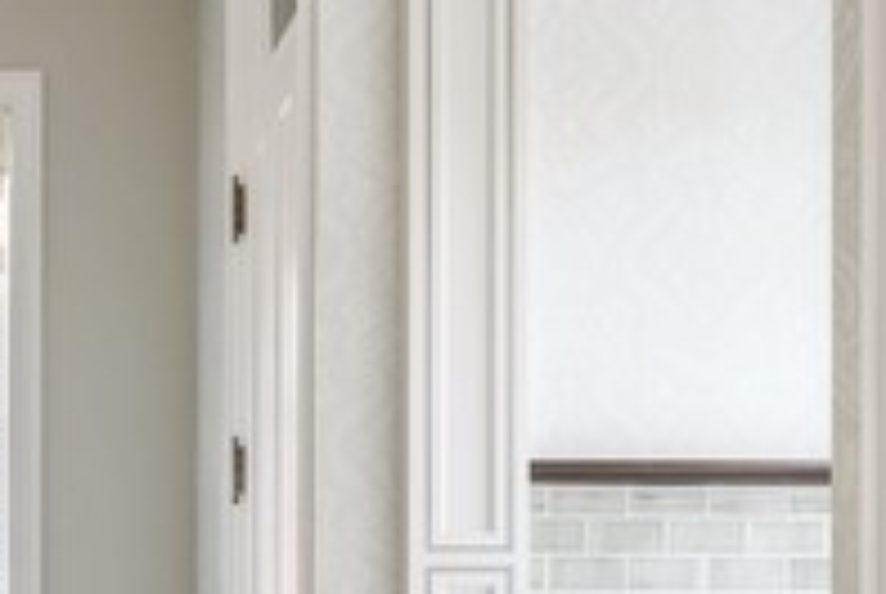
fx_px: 1799
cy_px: 720
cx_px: -130
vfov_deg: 17.8
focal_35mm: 73
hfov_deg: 25.3
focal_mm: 16
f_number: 8
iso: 320
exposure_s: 1/5
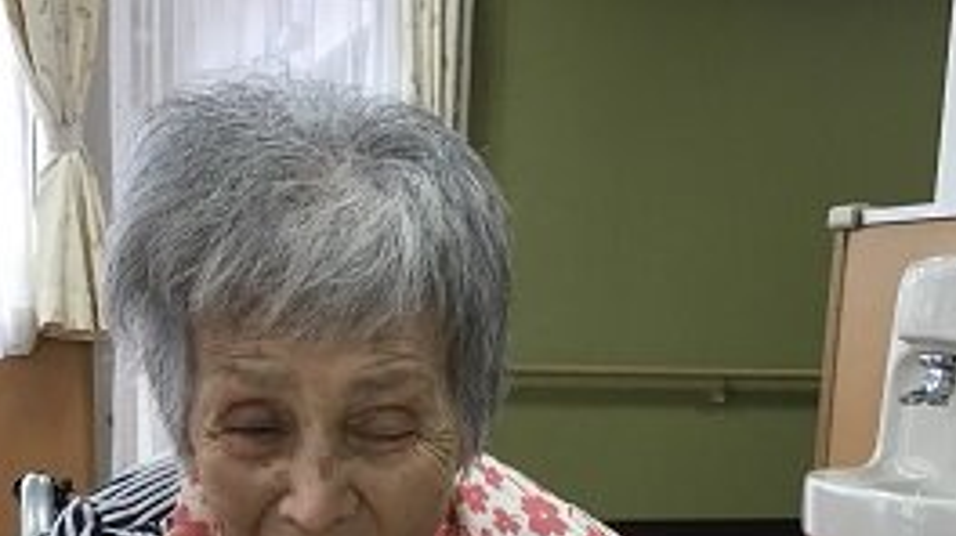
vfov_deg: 17.7
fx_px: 1621
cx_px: 413
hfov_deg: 32.8
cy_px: 672
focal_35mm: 64
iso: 32
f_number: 2.4
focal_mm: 3.3
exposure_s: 1/30
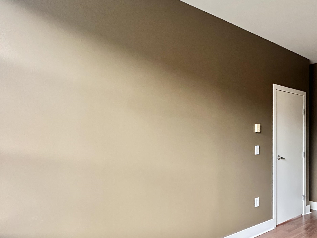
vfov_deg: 58.4
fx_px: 211
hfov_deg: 68.7
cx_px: 241
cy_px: 144
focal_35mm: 23
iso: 1250
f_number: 2.2
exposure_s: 1/60
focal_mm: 2.22
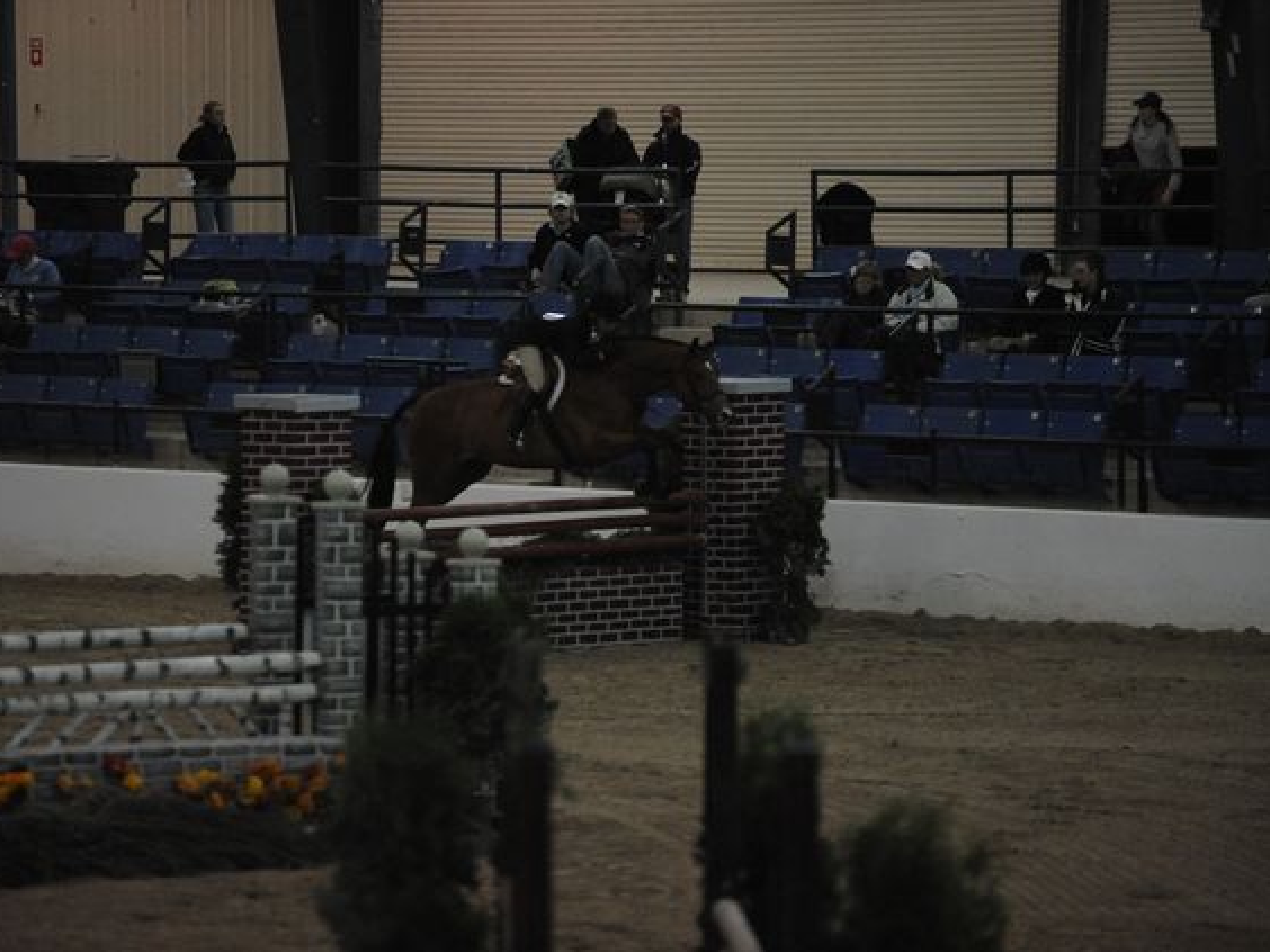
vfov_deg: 6.8
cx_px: 561
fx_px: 7998
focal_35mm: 218
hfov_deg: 9.1
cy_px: 475
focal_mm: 200
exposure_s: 1/1000
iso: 6400
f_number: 2.8
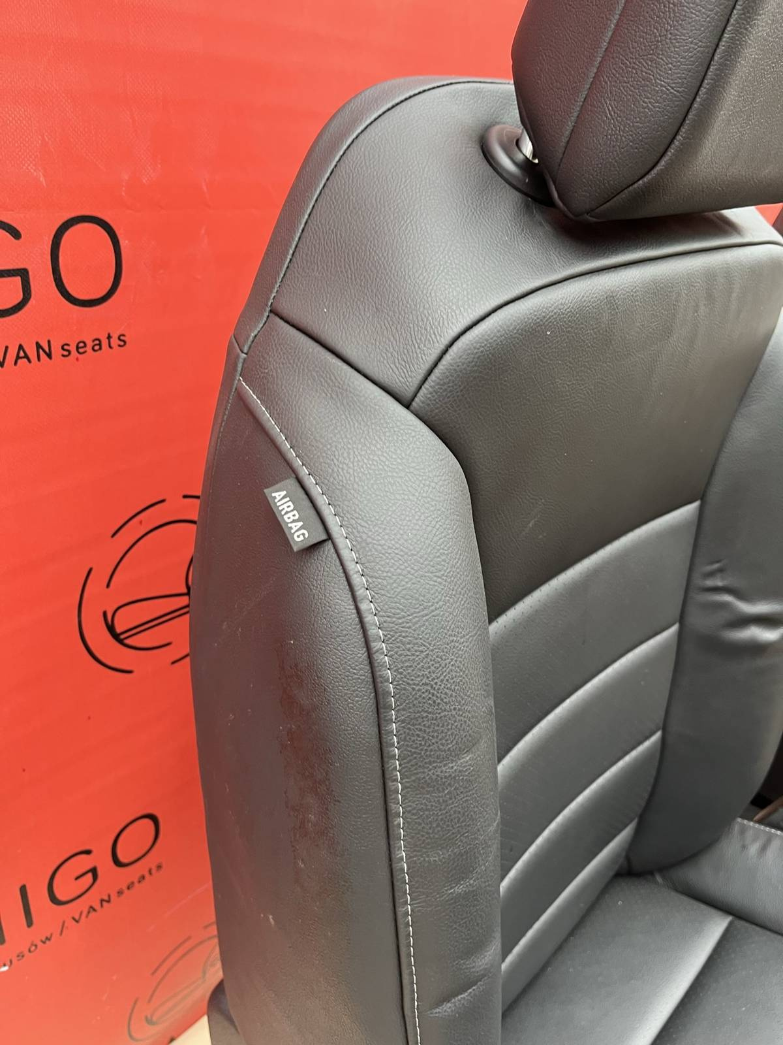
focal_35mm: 26
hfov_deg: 53.1
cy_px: 522
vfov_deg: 67.3
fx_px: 784
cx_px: 392
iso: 125
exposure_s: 1/60
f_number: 1.6
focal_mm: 5.1
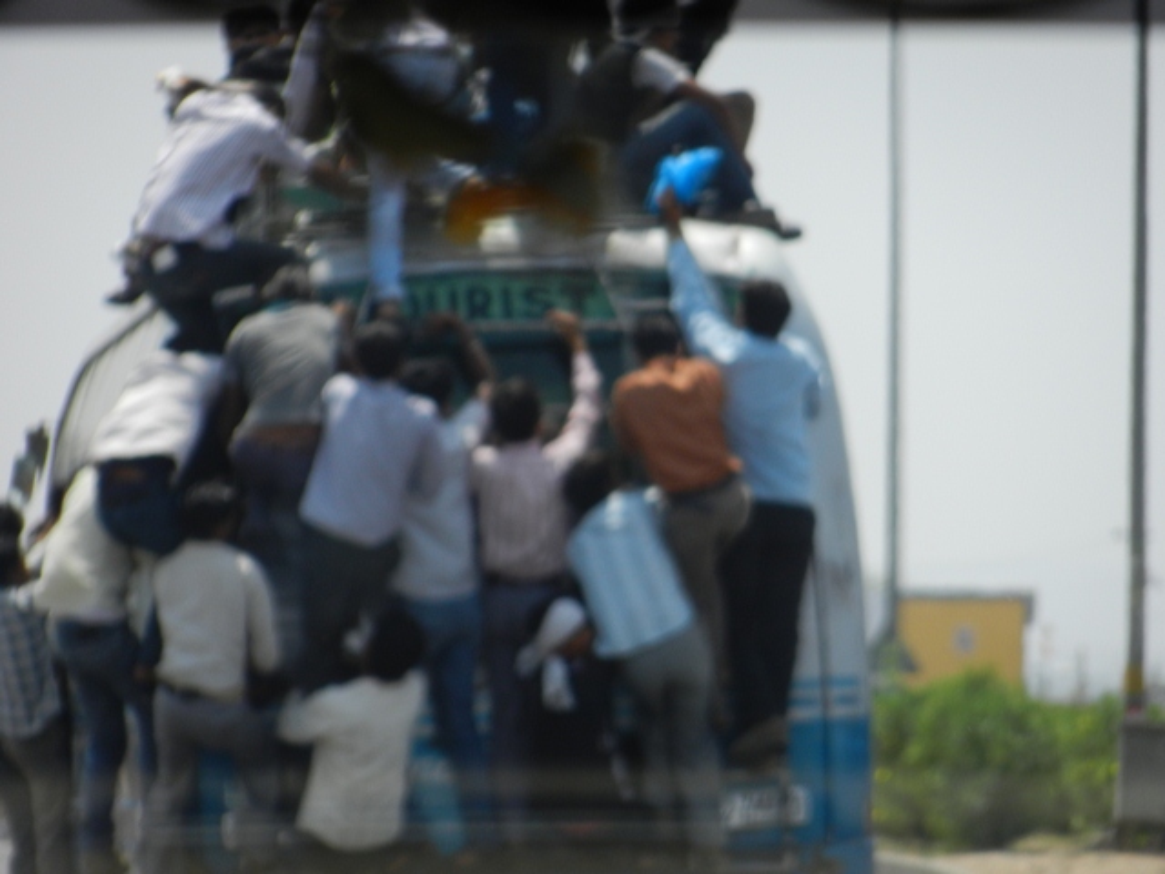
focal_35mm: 450
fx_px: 15145
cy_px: 437
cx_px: 582
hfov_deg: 4.4
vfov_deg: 3.3
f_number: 5.9
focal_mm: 81
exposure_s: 1/640
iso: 160
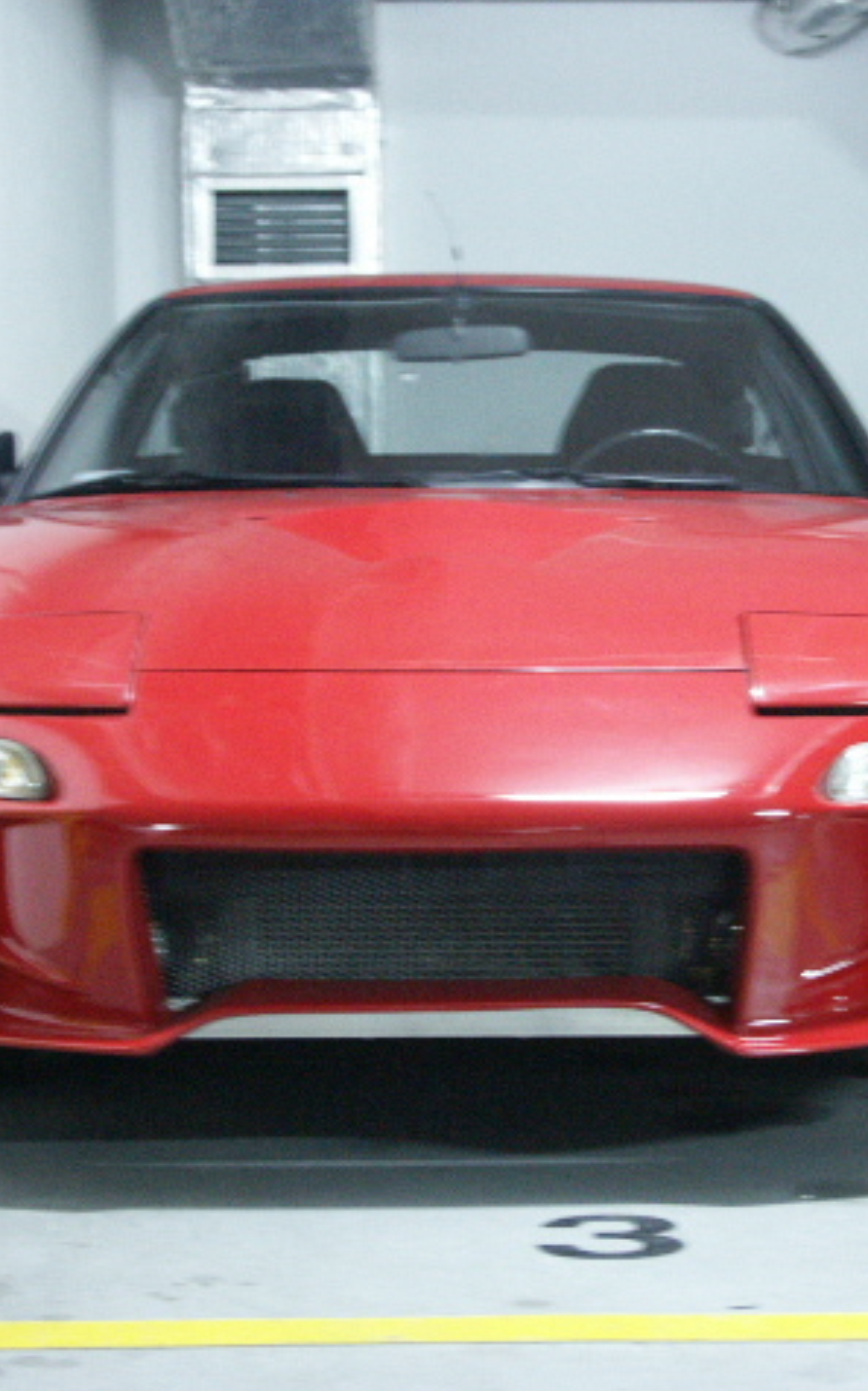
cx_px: 555
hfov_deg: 13.5
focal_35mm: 97
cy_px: 693
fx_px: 3676
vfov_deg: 21.4
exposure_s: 1/1.5
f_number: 3.5
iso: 200
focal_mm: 16.99
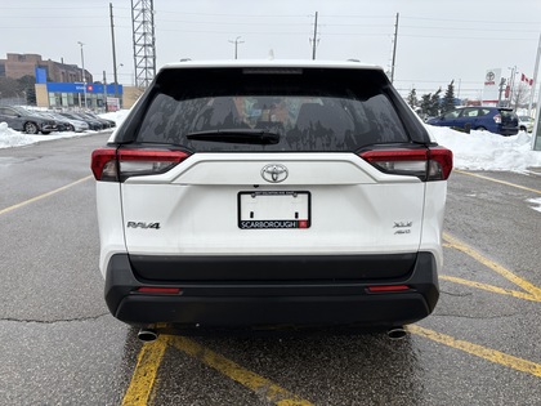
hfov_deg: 67.3
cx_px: 270
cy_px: 203
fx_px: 406
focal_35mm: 26
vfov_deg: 53.1
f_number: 1.6
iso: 50
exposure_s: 1/2857
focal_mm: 5.96
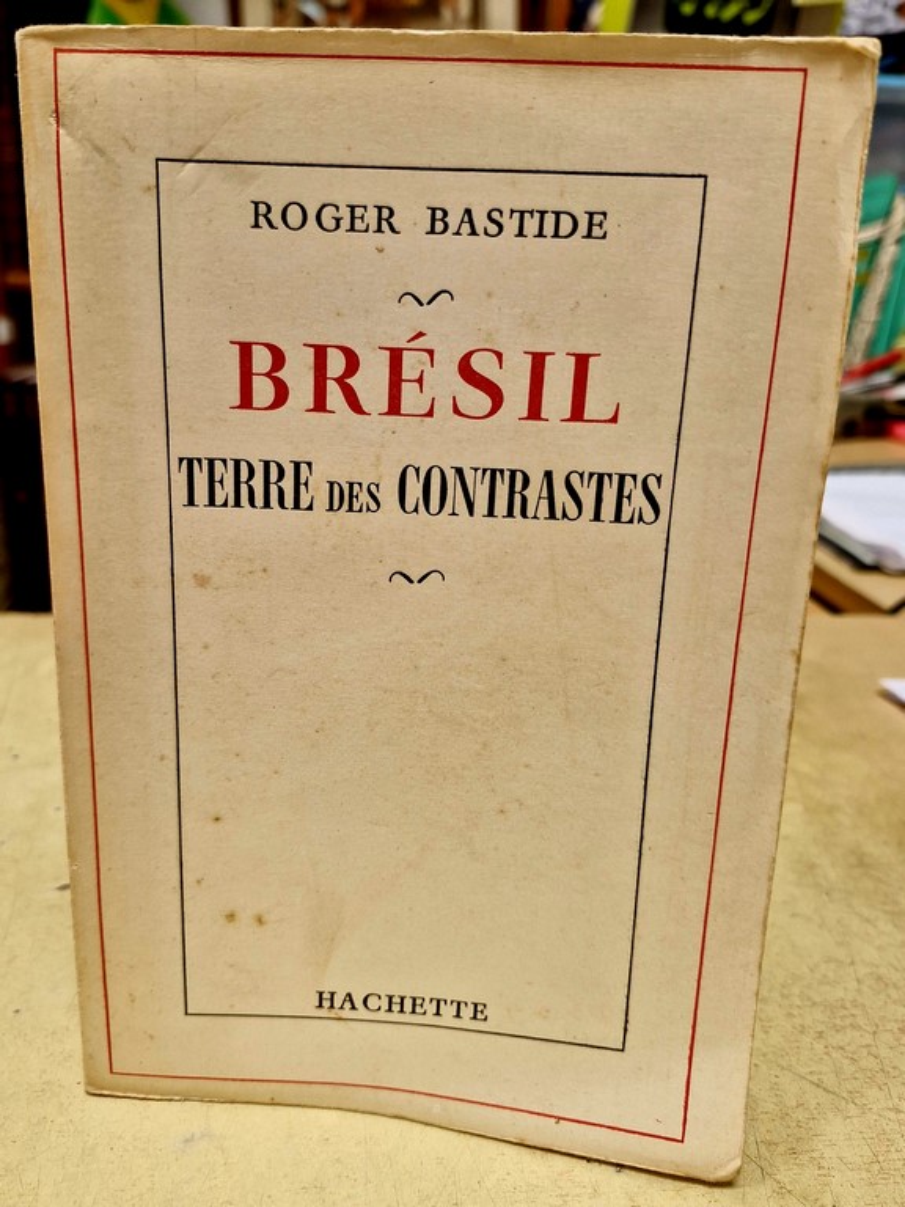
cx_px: 452
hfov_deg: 58.9
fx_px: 802
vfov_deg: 73.9
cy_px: 604
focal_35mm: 23
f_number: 1.8
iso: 50
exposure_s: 1/100
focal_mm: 5.54
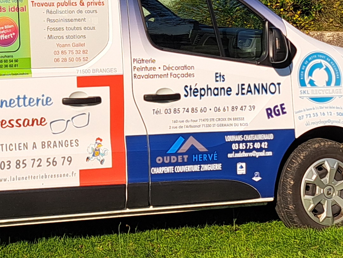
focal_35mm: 103
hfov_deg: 18.6
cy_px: -113
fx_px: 1021
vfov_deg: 13.6
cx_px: 2
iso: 50
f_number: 1.8
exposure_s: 1/1757
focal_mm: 5.23
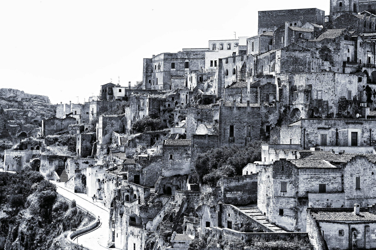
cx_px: 188
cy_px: 125
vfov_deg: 14.7
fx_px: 971
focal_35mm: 93
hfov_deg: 21.9
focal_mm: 62
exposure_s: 1/200
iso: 100
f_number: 8
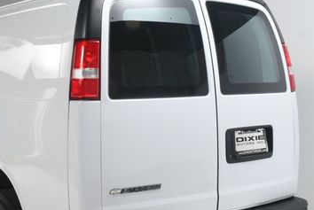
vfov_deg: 20.9
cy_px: 139
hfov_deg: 30.6
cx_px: 92
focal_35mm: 65
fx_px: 568
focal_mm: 18
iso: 100
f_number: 13
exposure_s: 1/160
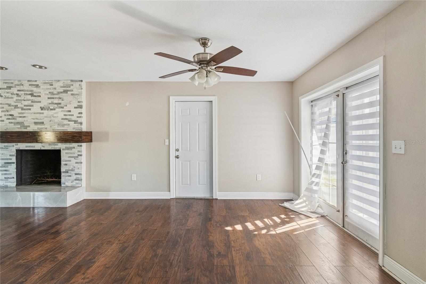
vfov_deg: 77.3
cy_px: 142
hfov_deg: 100.4
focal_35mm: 15
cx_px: 213
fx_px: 177
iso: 640
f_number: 7.1
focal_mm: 10
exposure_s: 1/80
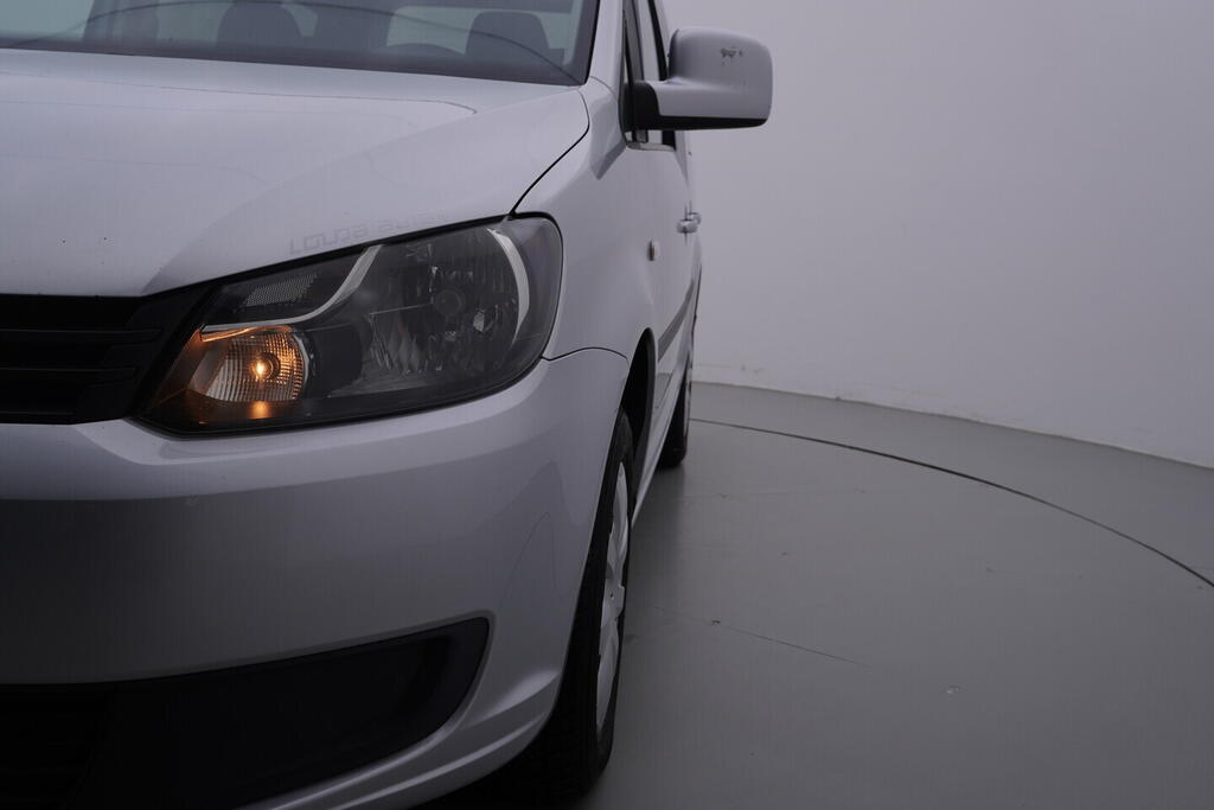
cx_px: 607
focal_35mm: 36
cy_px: 405
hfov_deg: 53.1
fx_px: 1214
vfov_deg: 36.9
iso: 125
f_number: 5.6
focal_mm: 24
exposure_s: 1/125
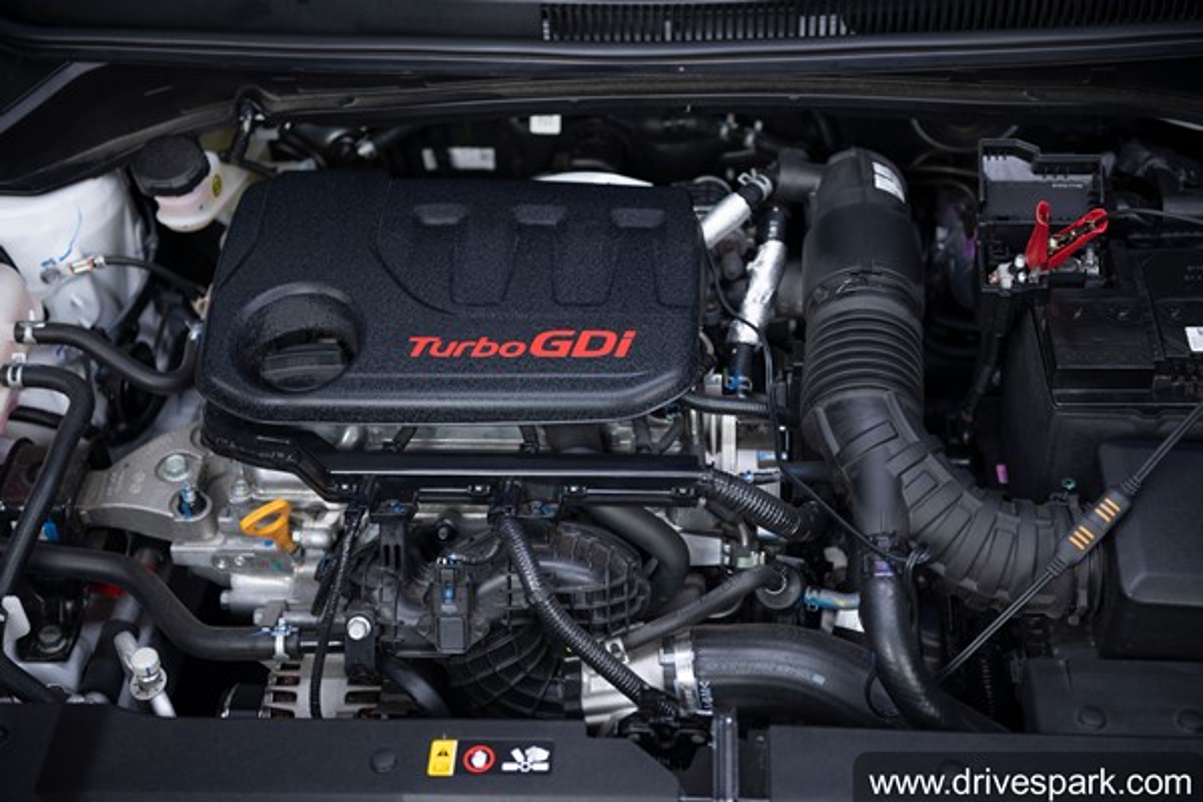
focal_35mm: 55
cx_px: 602
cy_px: 401
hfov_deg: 36.2
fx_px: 1838
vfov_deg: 24.6
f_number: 3.2
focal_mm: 55
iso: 200
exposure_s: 1/100
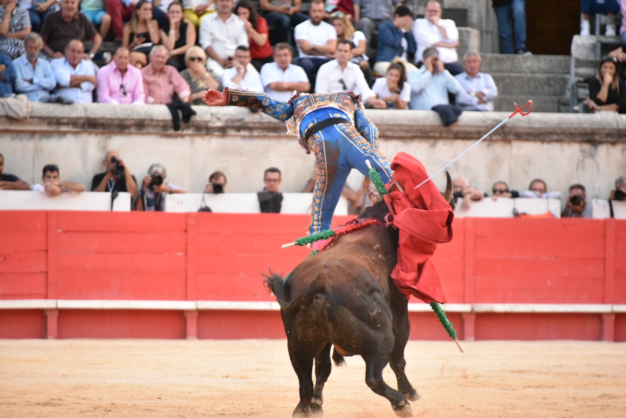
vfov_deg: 5.5
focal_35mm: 250
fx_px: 4347
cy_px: 209
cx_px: 313
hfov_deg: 8.2
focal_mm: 250
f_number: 5.6
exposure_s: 1/640
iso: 8000
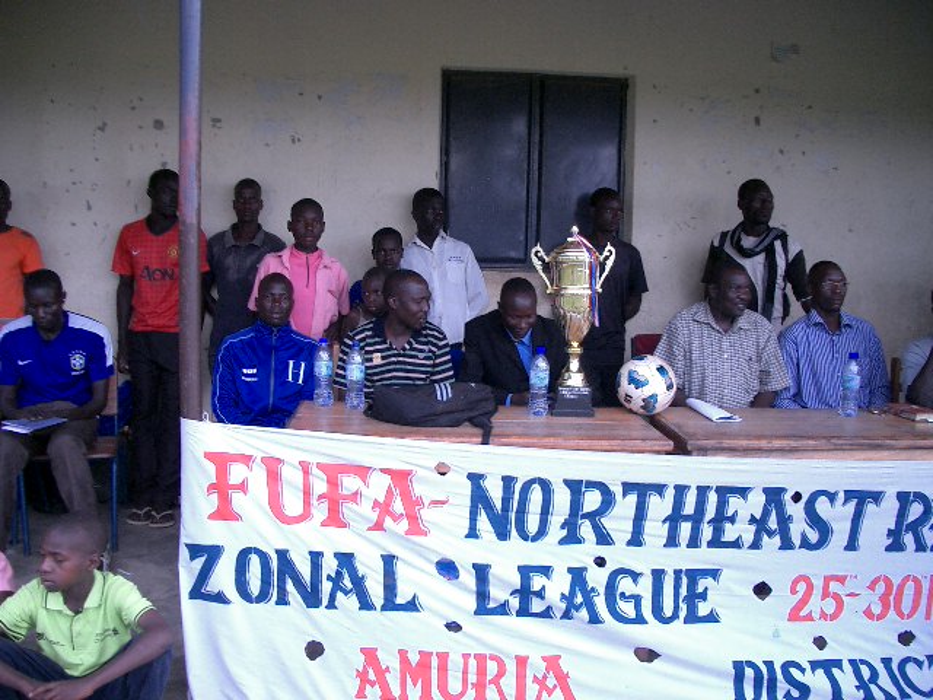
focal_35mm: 35
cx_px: 466
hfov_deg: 52.6
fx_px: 943
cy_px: 350
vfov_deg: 40.7
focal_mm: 5.8
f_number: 2.6
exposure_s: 1/20
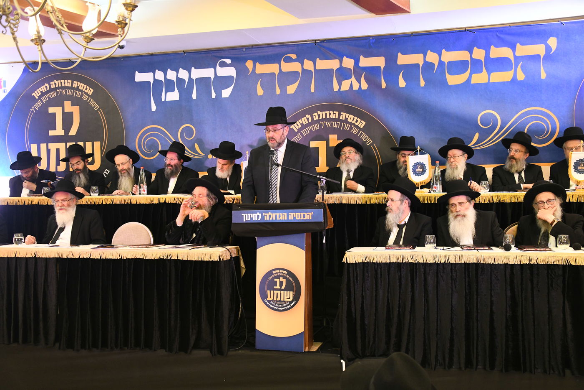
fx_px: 584
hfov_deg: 53.1
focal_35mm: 36
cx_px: 292
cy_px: 195
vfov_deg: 36.9
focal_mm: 36
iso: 3200
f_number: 5.6
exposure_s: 1/80
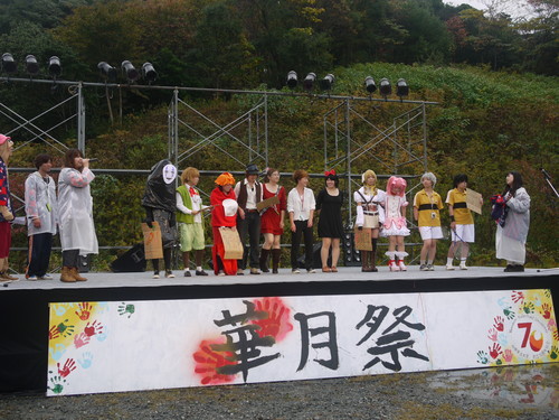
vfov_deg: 36.0
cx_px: 280
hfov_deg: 46.8
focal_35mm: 40
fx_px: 646
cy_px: 210
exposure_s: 1/250
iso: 100
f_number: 3.2
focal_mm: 20
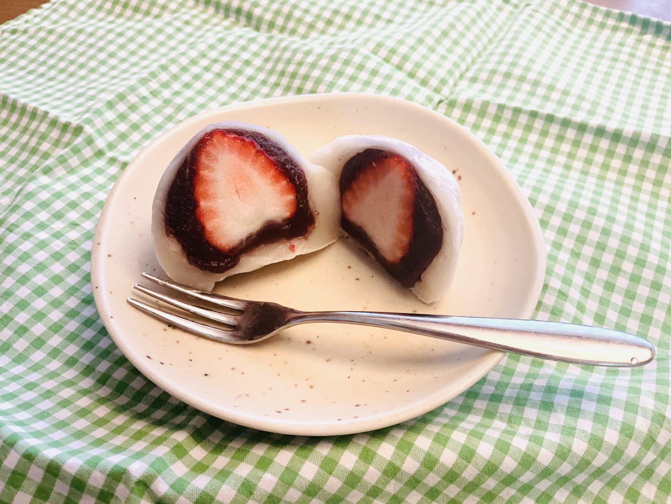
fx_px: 562
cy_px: 252
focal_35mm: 29
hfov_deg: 61.7
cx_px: 336
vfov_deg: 48.2
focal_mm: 3
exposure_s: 1/60
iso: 125
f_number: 1.8
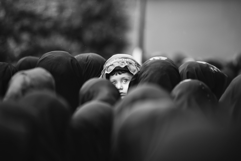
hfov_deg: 15.2
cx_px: 120
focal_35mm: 135
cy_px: 80
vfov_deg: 10.2
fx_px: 903
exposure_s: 1/800
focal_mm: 135
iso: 400
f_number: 1.8
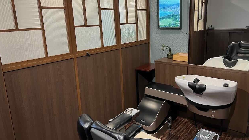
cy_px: 60
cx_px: 126
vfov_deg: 40.1
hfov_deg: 66.1
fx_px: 191
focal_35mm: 29
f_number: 1.5
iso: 200
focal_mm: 5.7
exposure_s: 1/60
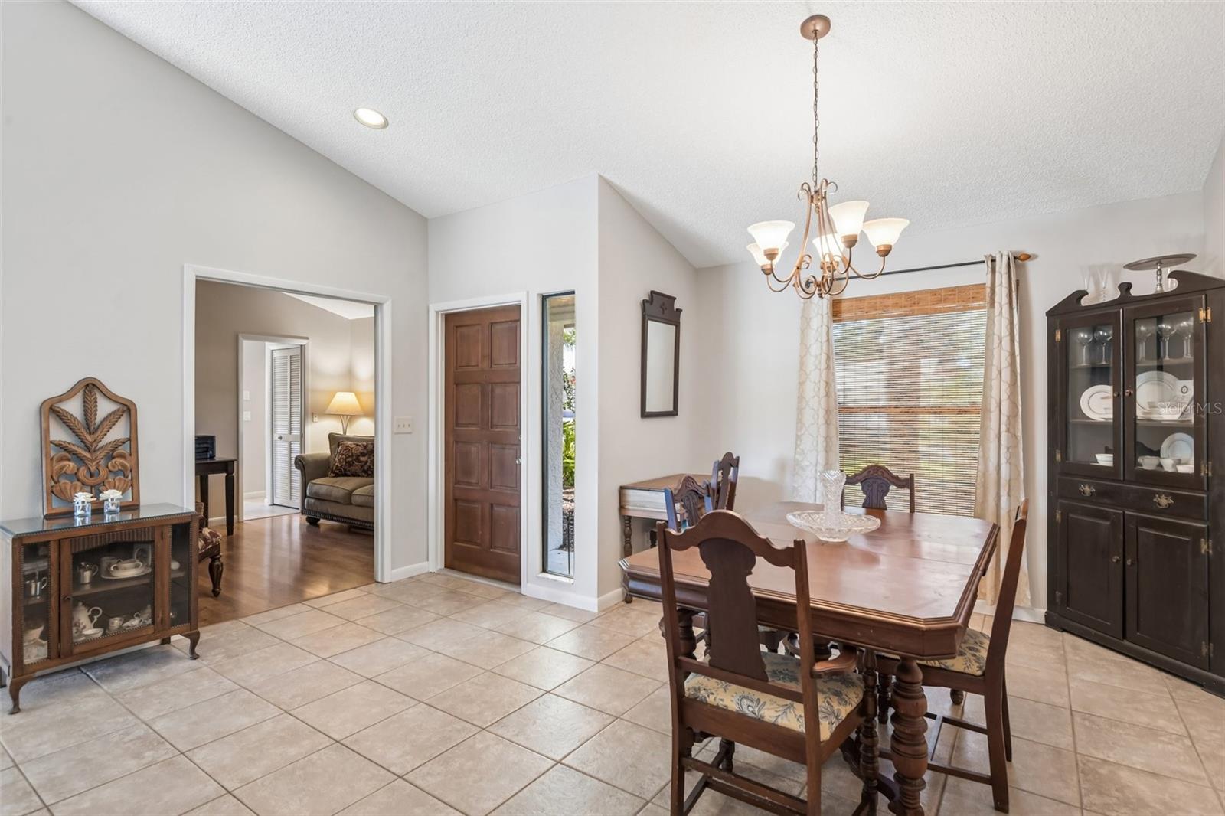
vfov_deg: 67.4
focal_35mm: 18
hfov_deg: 90.0
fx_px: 612
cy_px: 408
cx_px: 612
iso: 400
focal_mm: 18
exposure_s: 1/6
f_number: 8
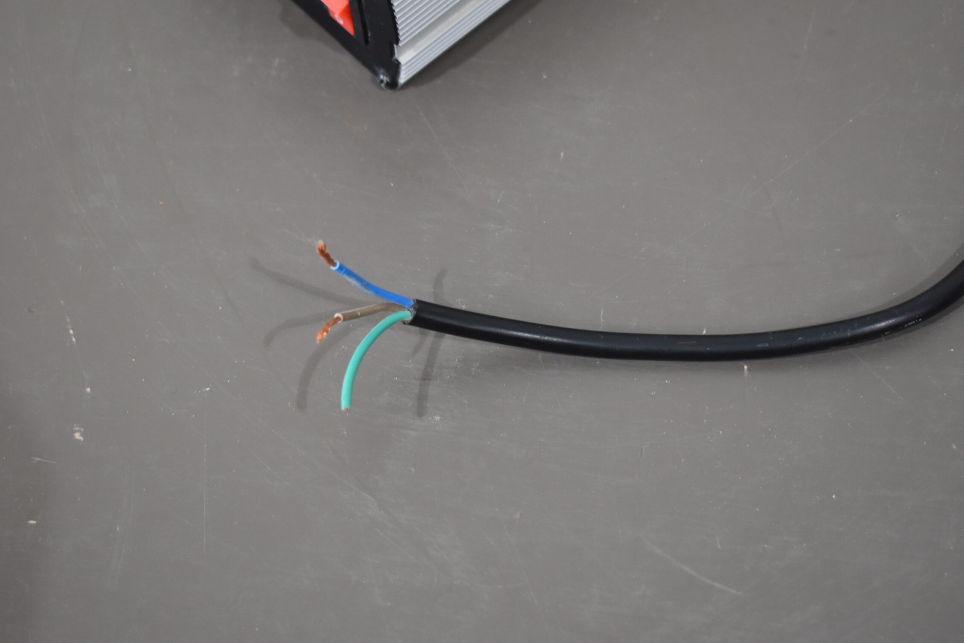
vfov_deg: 21.6
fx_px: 1687
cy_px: 322
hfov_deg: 31.9
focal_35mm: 63
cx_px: 482
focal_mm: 42
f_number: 5
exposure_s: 1/125
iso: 800
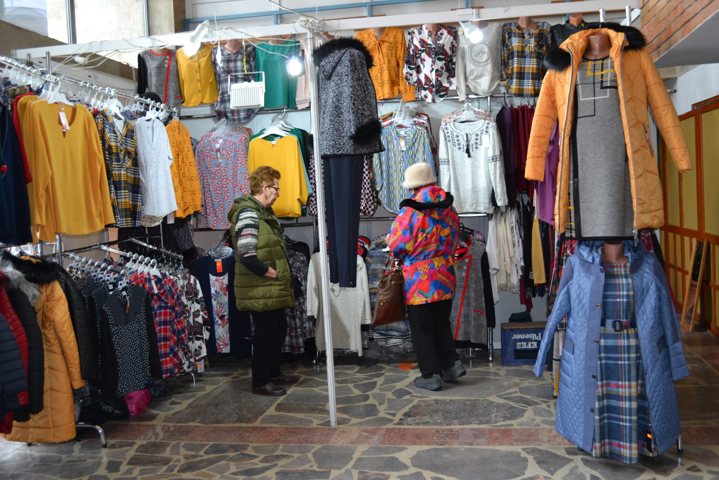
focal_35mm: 36
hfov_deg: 53.1
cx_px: 360
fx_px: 719
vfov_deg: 36.9
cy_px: 240
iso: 400
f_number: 4
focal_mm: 24
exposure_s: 1/60
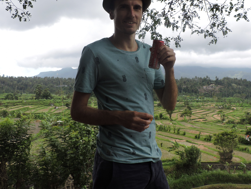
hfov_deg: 44.7
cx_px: 141
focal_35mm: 42
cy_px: 77
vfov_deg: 34.3
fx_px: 305
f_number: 3.1
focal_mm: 5
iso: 100
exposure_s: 1/500
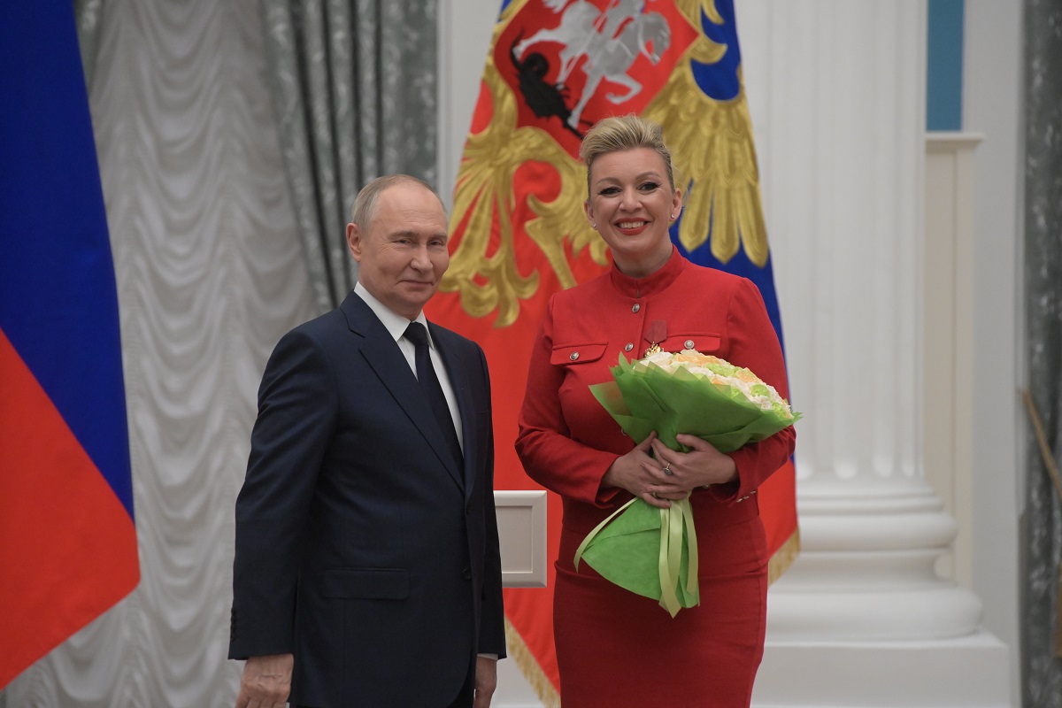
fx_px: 5752
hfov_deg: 10.5
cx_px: 531
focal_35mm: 195
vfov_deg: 7.0
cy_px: 354
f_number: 5
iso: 5000
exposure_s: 1/250
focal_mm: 195
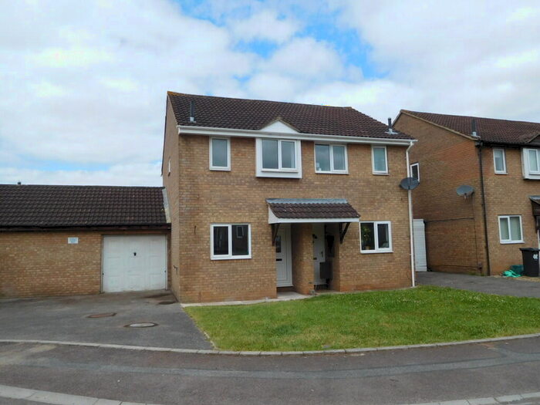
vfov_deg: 54.9
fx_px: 390
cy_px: 202
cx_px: 270
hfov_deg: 69.4
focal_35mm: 25
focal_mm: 4.5
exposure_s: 1/1250
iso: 125
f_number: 3.4
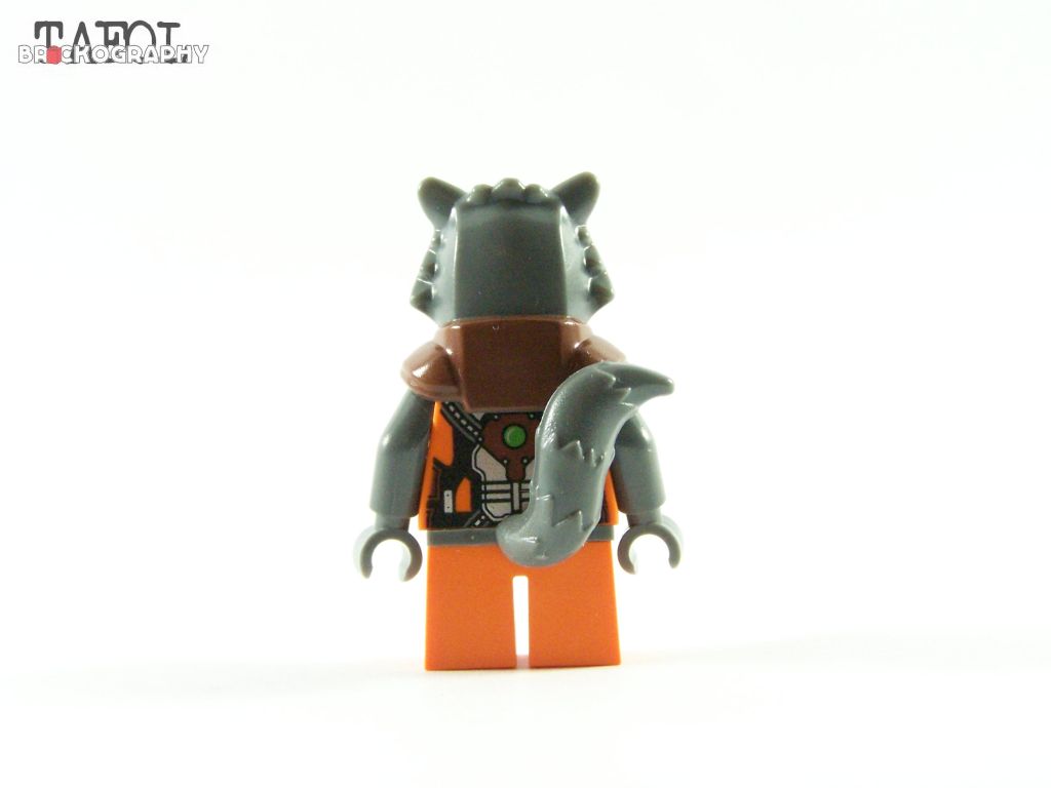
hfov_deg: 20.9
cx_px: 526
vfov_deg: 15.7
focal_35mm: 94
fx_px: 2854
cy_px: 394
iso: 400
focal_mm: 15.6
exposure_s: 1/60
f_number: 4
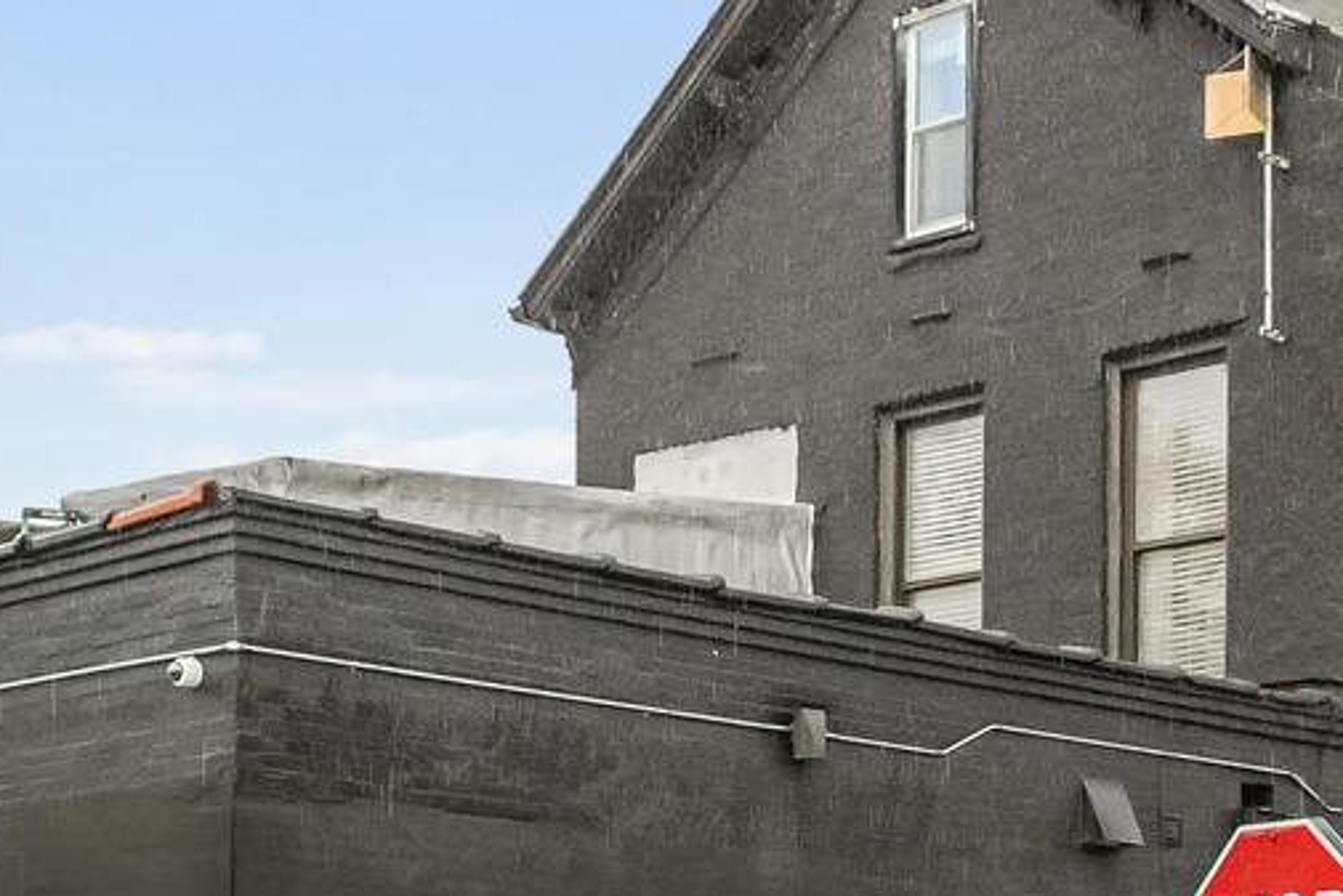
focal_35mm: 77
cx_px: 774
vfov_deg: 17.6
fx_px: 2873
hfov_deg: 26.3
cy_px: 710
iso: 1250
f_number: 9
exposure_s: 1/200
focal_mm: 16
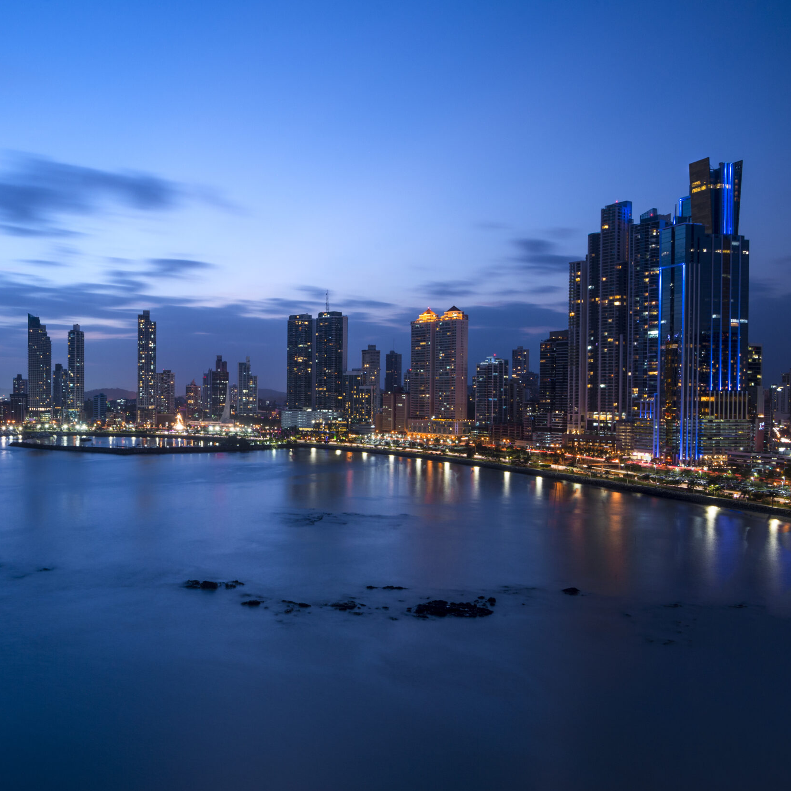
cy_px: 409
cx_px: 186
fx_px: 750
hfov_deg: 52.8
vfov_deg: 55.6
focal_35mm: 29
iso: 100
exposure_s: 25
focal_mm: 22
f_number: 11
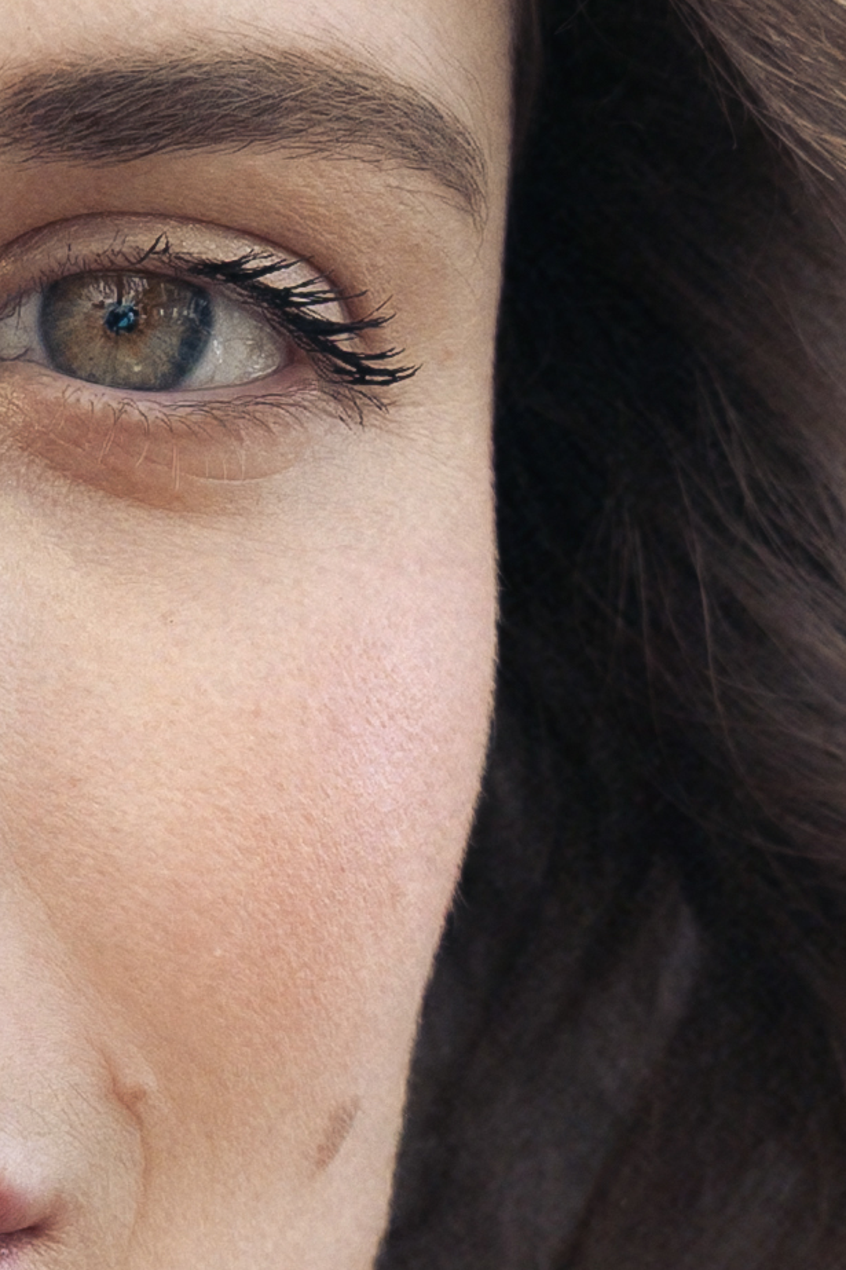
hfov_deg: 4.0
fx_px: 11918
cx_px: -809
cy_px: 2027
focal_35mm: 338
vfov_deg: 6.0
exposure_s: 1/640
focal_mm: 52
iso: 800
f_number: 5.6
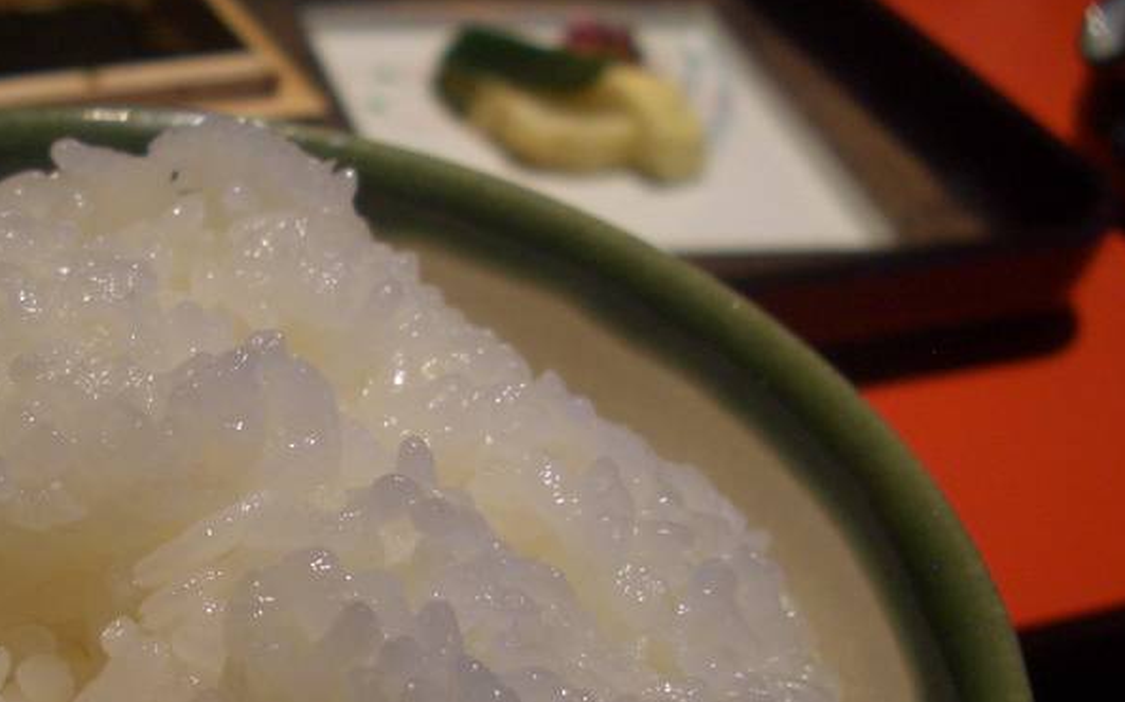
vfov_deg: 19.7
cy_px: 702
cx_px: 233
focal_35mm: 64
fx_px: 1962
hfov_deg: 31.2
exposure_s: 1/50
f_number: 2.6
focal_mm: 5.8
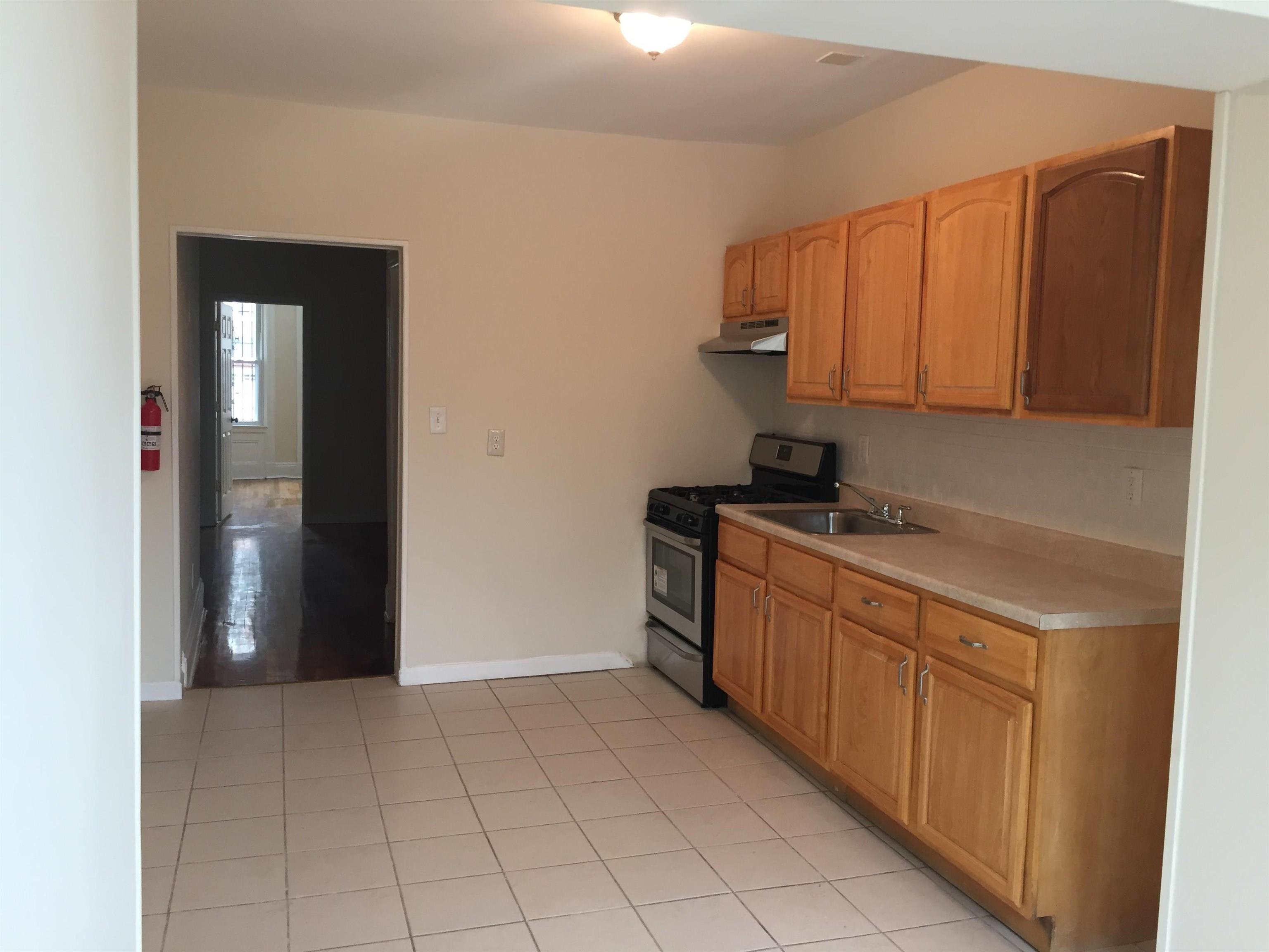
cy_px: 476
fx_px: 1063
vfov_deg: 48.2
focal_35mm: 29
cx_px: 634
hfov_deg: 61.7
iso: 64
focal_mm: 4.15
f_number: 2.2
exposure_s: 1/30
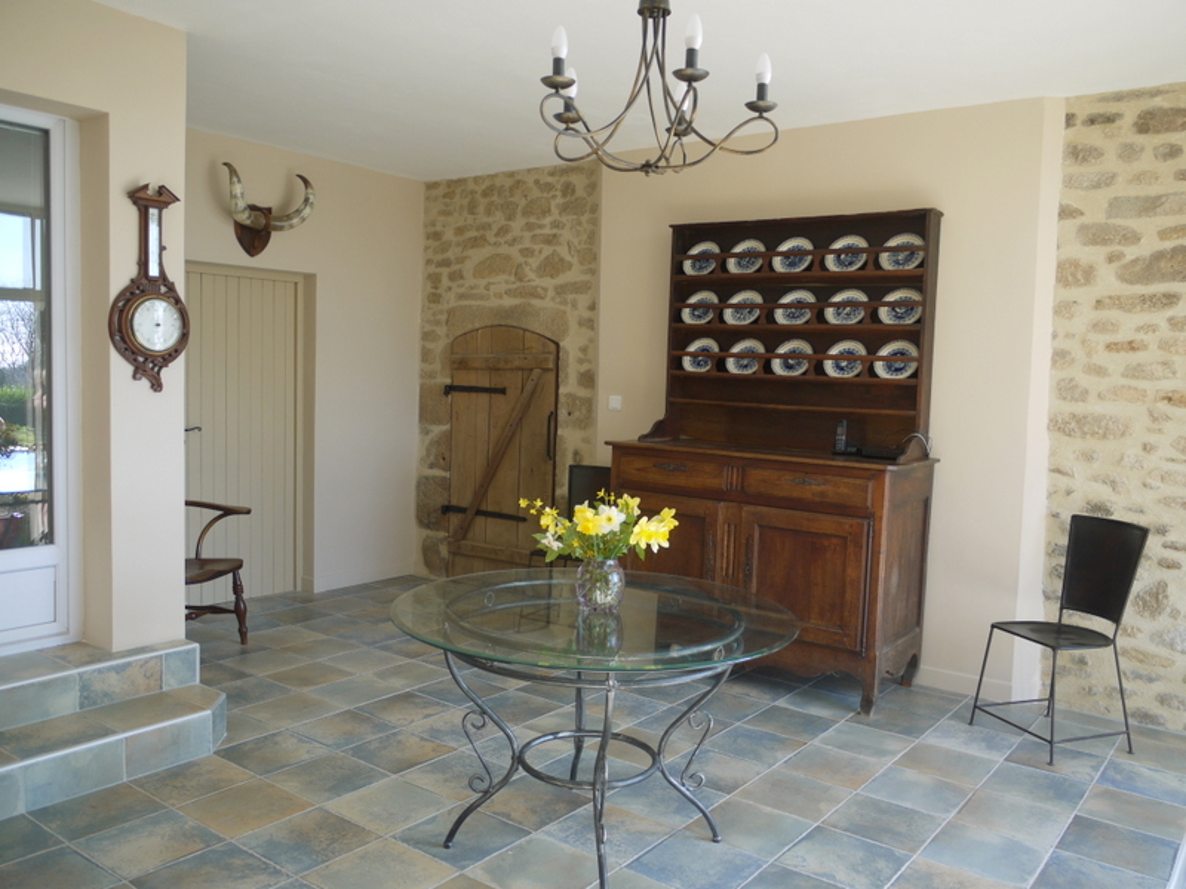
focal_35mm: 28
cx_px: 593
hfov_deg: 63.4
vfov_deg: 49.7
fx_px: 959
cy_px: 444
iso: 100
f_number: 3.5
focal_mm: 14
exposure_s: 1/50
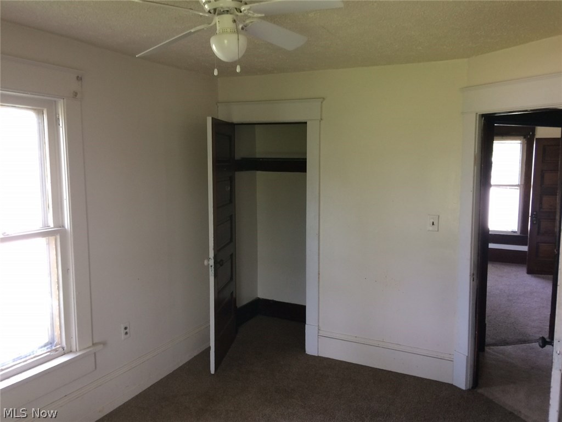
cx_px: 281
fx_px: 471
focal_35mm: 29
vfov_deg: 48.2
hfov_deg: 61.7
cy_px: 211
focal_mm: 4.15
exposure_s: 1/30
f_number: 2.2
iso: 80
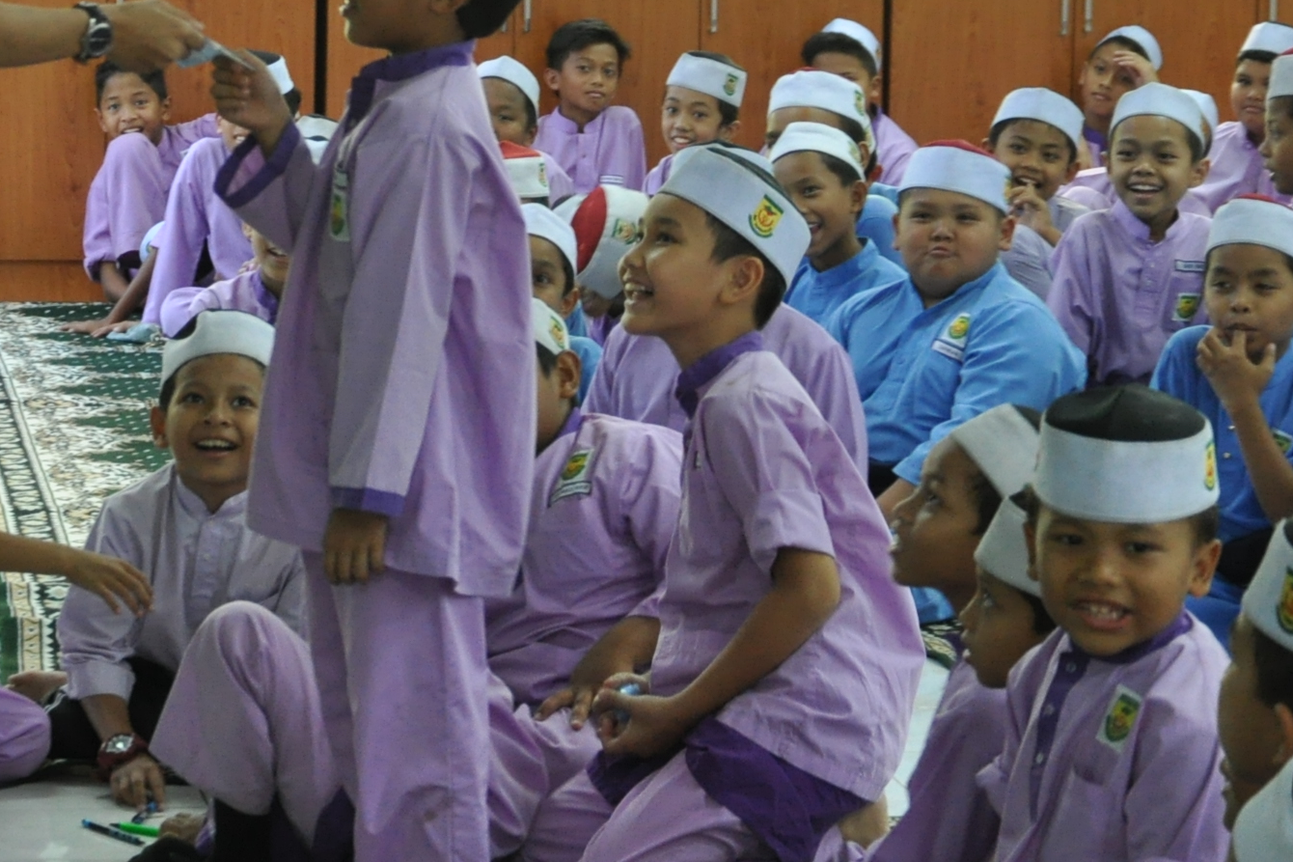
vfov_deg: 9.1
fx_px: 5422
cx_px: 231
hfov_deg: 13.5
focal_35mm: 151
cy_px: 94
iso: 1000
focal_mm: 42
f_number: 4.8
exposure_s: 1/25
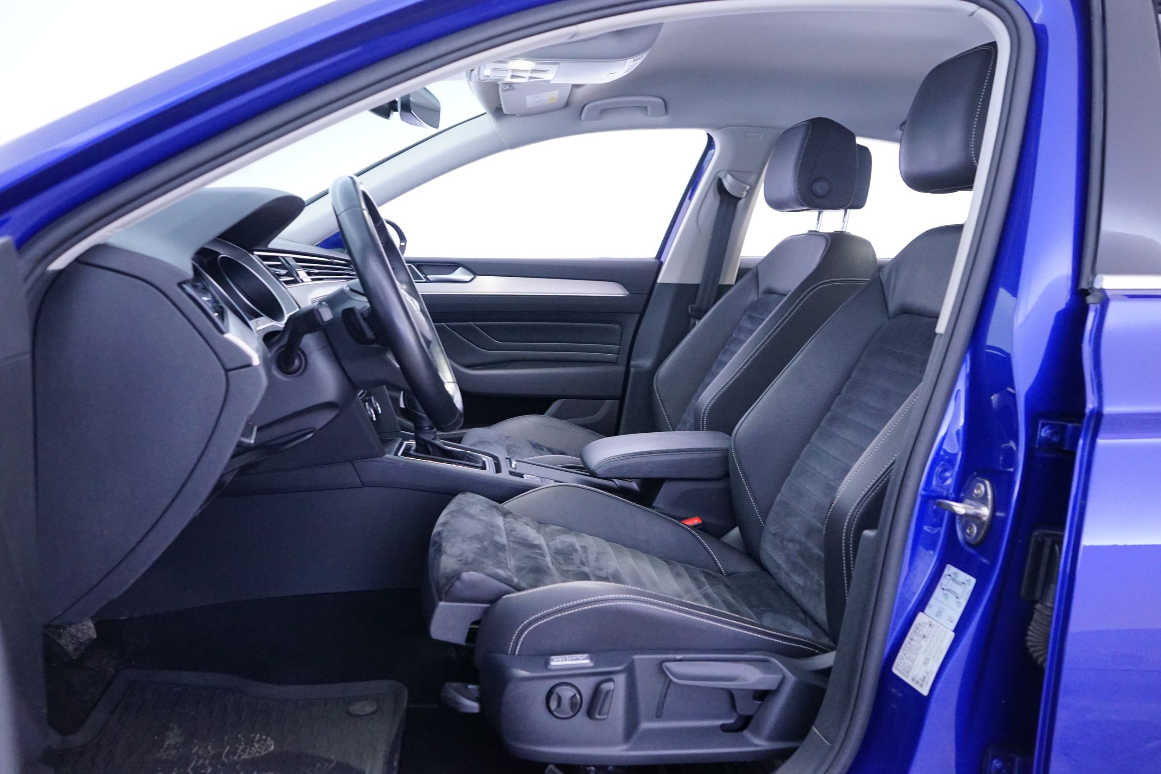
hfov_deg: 65.5
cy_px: 387
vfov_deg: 46.4
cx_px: 580
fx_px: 903
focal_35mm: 28
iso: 3200
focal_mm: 28
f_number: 5.6
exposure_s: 1/15
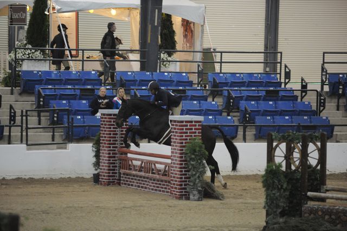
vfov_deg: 6.9
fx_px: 1927
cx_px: 174
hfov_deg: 10.3
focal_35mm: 200
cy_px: 116
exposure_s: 1/400
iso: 6400
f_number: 2.8
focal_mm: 200
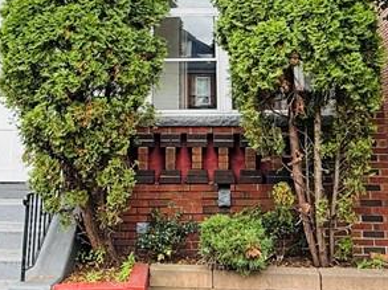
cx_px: 176
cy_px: 0
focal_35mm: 49
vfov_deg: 27.9
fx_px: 549
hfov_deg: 38.9
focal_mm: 2.22
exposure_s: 1/99
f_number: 2.2
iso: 80
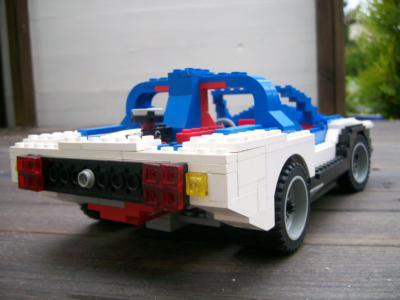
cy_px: 150
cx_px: 200
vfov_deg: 40.7
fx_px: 404
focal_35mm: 35
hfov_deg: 52.6
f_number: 2.8
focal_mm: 5.8
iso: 80
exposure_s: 1/53
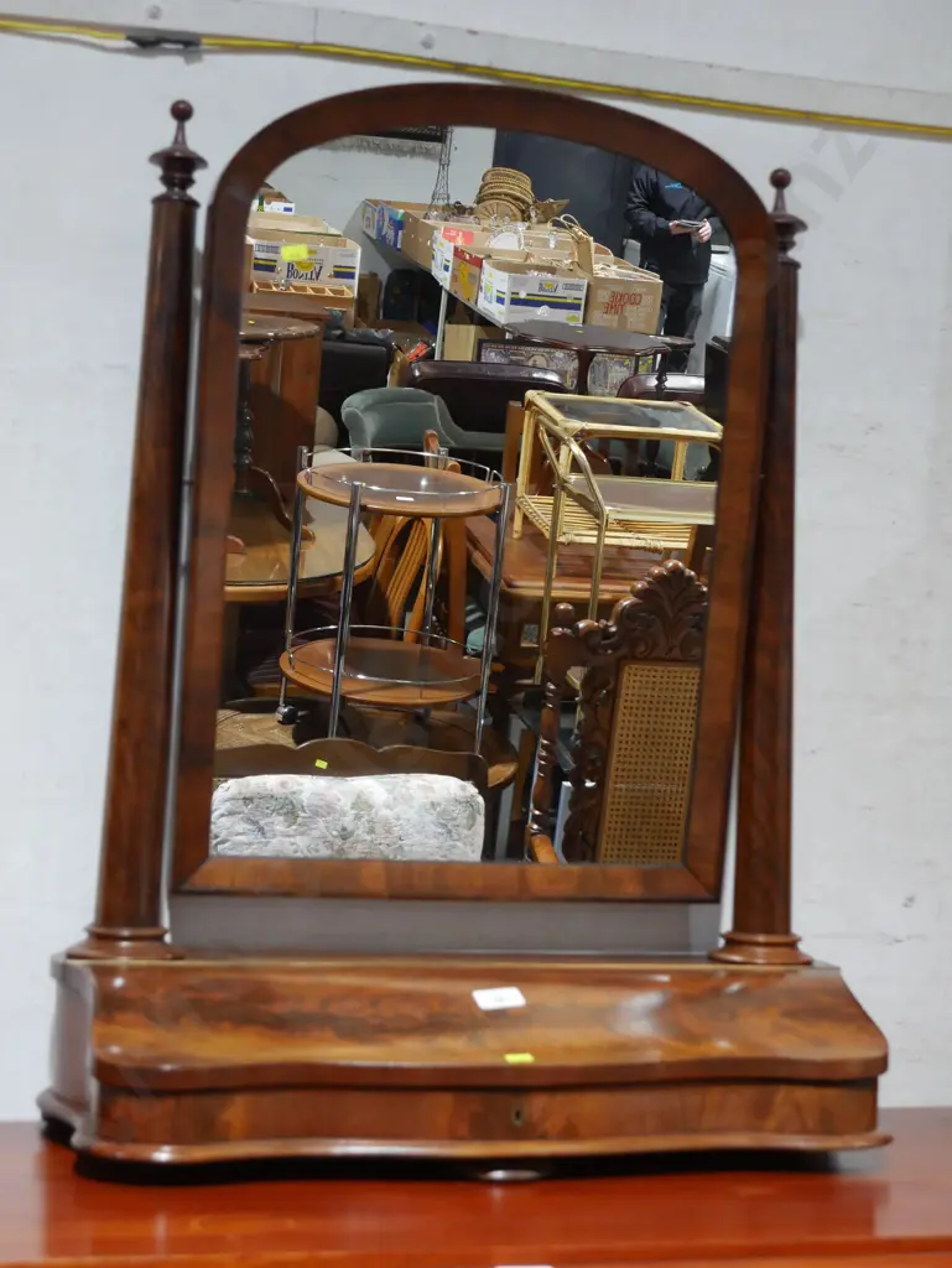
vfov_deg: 33.2
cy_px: 634
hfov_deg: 25.3
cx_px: 476
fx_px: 2125
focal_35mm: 58
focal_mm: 29
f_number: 5.4
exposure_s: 1/60
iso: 1250
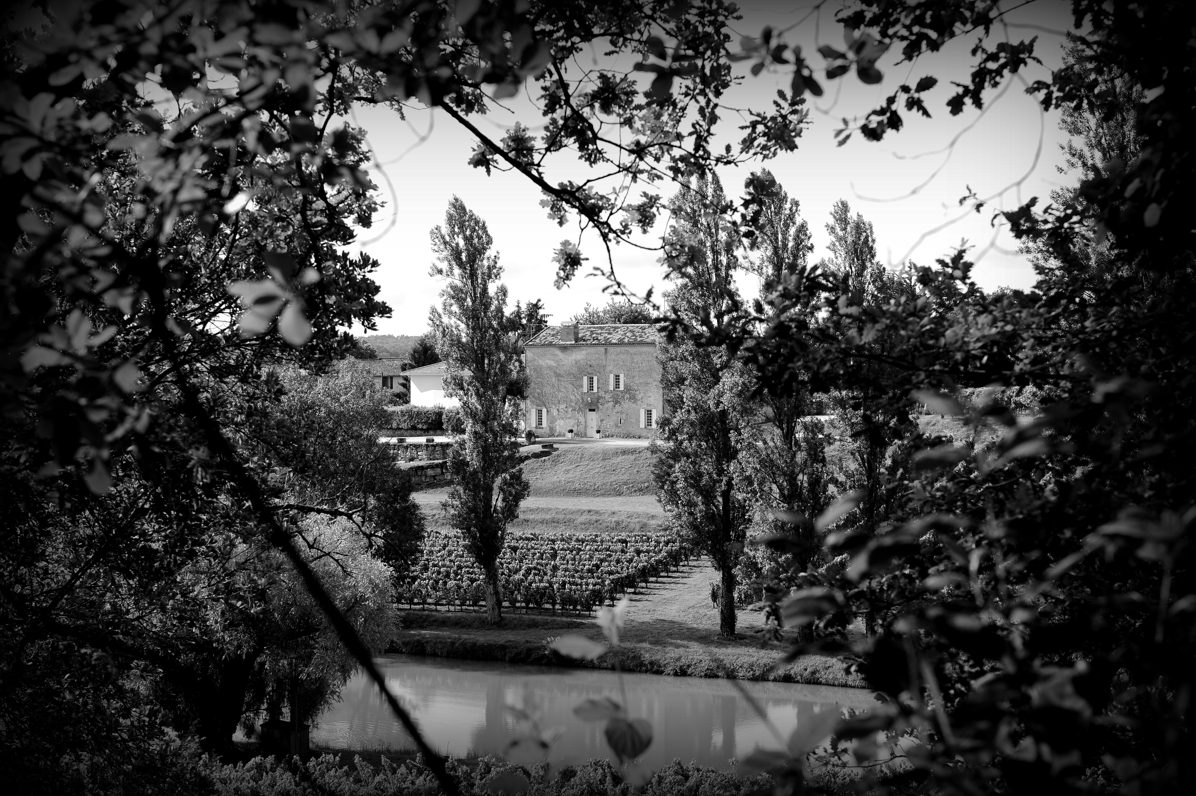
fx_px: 2324
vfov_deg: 19.4
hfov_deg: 28.9
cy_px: 398
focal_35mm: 70
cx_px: 598
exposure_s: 1/400
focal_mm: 70
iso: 320
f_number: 8
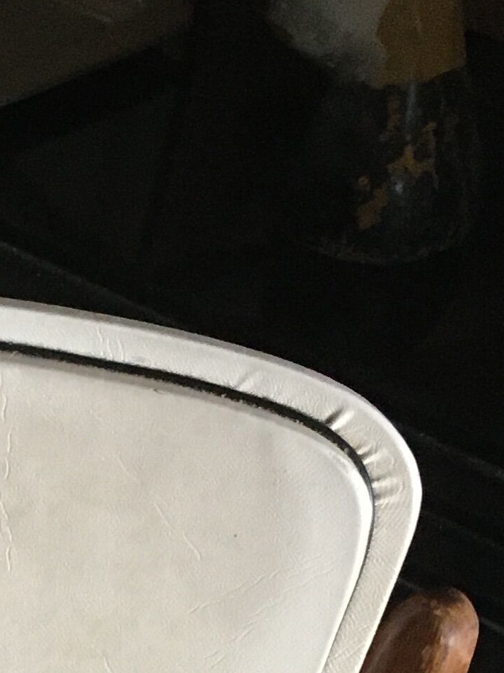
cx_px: -360
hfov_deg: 11.3
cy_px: 1016
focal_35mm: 123
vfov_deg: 14.9
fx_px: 2388
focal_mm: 4.15
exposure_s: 1/33
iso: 160
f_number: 2.2
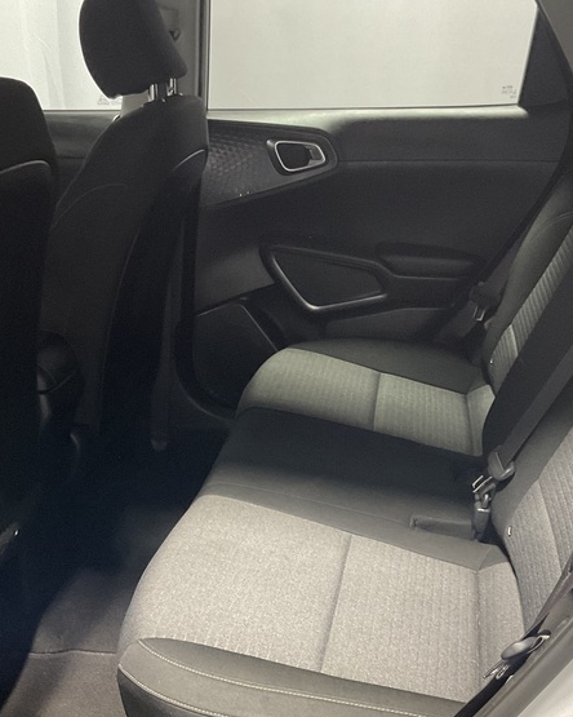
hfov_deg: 30.8
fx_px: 1039
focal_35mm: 49
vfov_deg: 38.0
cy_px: 381
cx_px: 323
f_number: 1.8
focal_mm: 3
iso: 125
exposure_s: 1/50
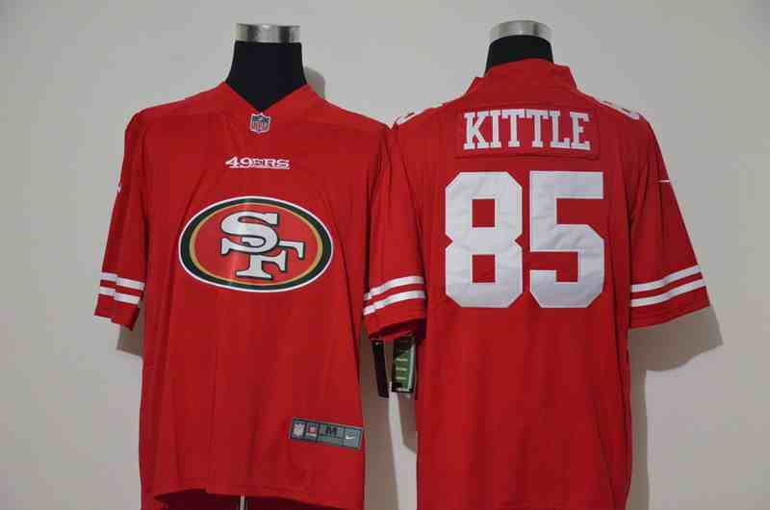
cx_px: 385
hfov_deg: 27.0
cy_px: 255
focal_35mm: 75
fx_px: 1601
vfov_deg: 18.1
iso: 4000
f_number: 4.8
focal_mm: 50
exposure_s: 1/15
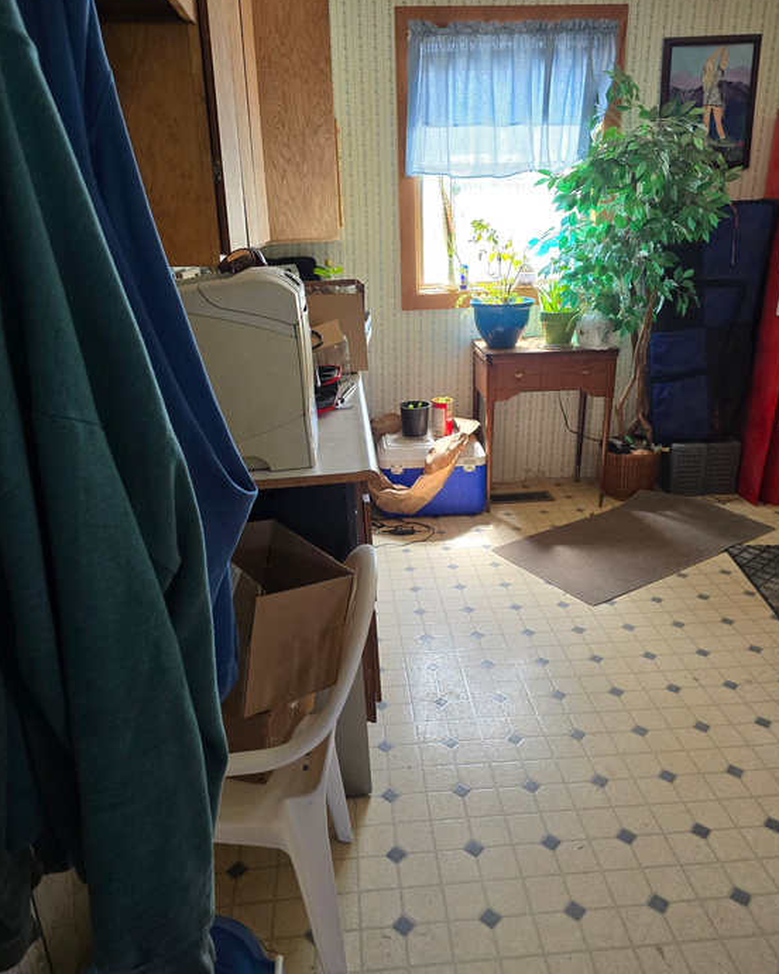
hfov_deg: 56.8
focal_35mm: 25
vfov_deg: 68.1
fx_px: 720
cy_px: 488
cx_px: 391
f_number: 1.7
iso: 200
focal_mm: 6.3
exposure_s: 1/180
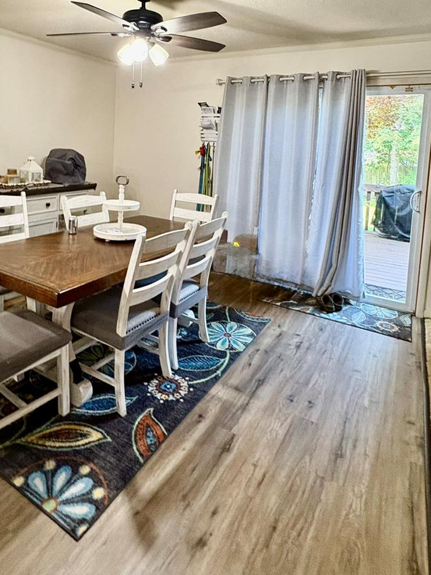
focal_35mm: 23
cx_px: 180
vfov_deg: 70.8
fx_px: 382
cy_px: 173
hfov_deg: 58.5
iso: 250
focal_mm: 2.22
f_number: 2.2
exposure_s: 1/60
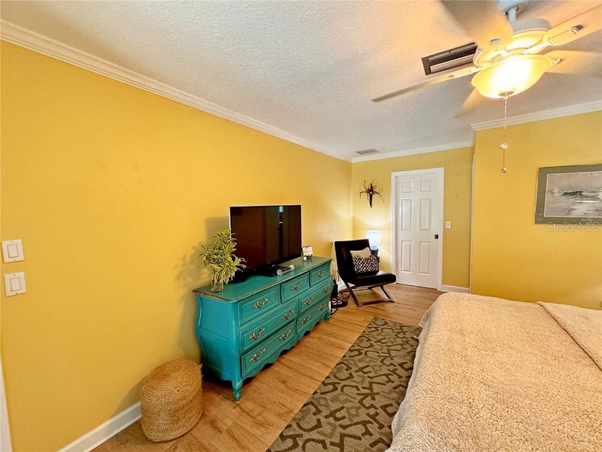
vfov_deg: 85.7
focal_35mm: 14
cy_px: 226
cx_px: 301
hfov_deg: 102.1
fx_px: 243
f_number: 2.2
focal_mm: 2.22
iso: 320
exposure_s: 1/60
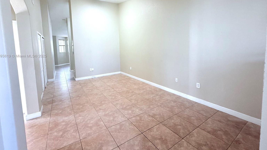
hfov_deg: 99.4
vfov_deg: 66.1
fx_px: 113
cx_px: 131
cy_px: 56
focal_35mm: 16
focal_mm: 2.22
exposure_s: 1/120
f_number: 2.2
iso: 200
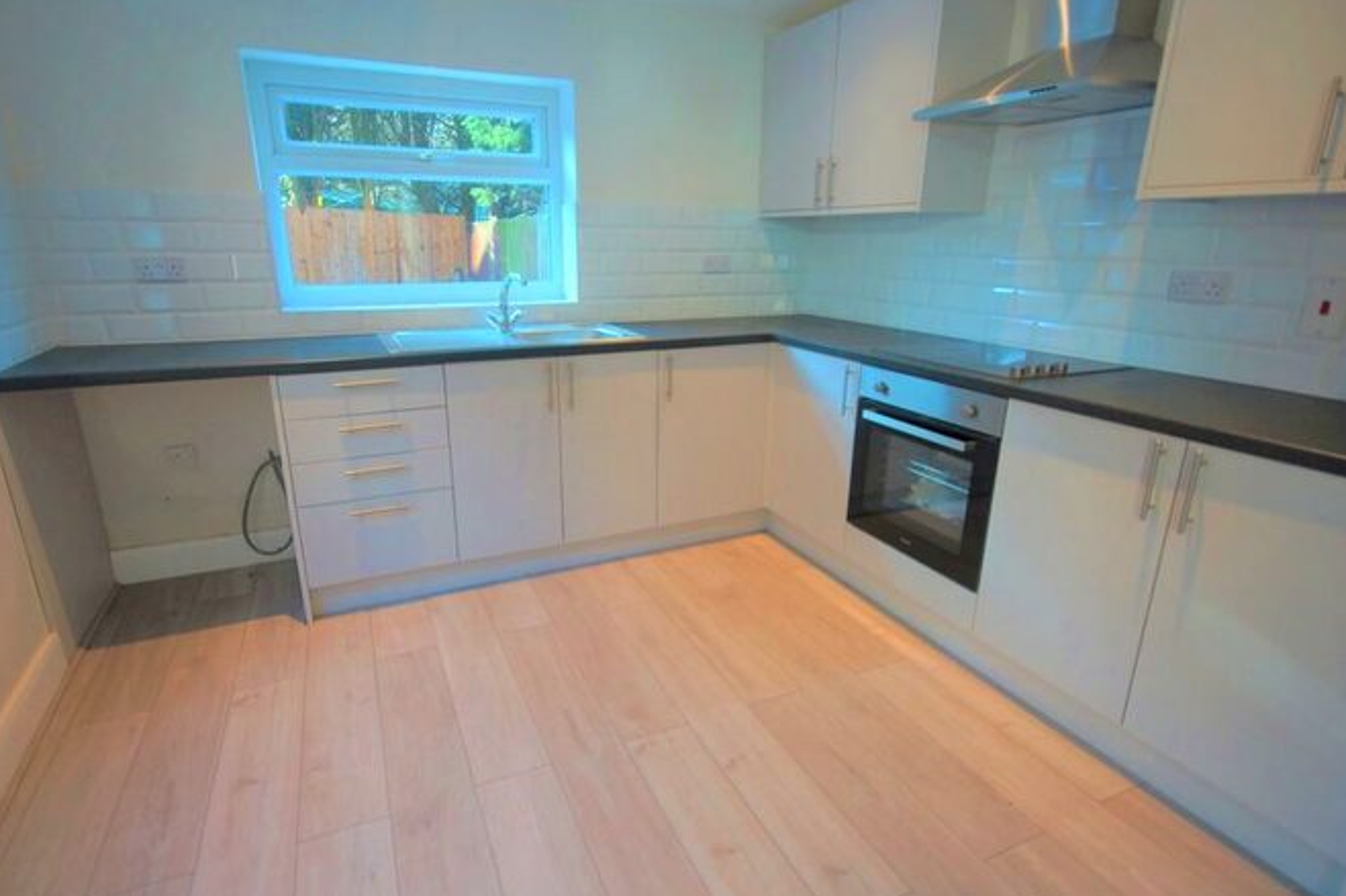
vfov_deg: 68.7
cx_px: 662
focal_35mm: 18
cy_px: 438
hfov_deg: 91.5
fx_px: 655
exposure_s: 1/60
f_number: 4
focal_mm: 11
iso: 320
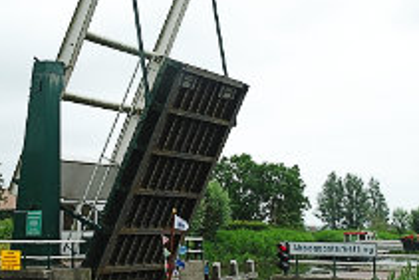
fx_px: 710
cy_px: 127
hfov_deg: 32.9
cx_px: 213
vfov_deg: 22.3
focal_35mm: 61
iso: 100
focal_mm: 19
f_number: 6.3
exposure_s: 1/100
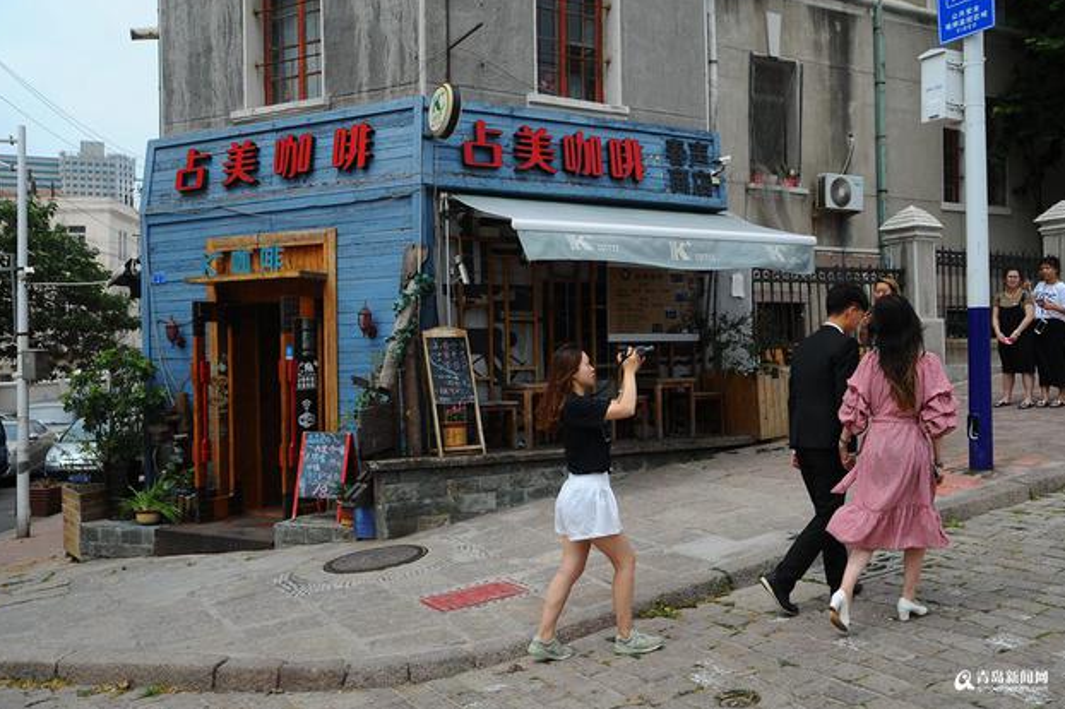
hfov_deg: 54.5
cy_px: 346
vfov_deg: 37.8
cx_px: 529
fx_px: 1035
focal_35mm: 35
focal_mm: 34
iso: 200
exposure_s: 1/1000
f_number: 5.6
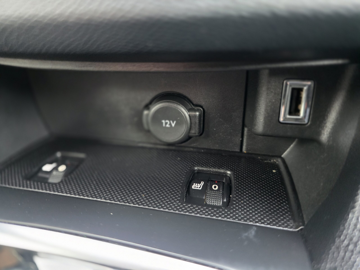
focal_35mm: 23
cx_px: 180
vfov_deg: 58.9
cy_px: 135
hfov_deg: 73.9
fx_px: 239
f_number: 1.7
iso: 1600
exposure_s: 1/50
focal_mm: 6.3
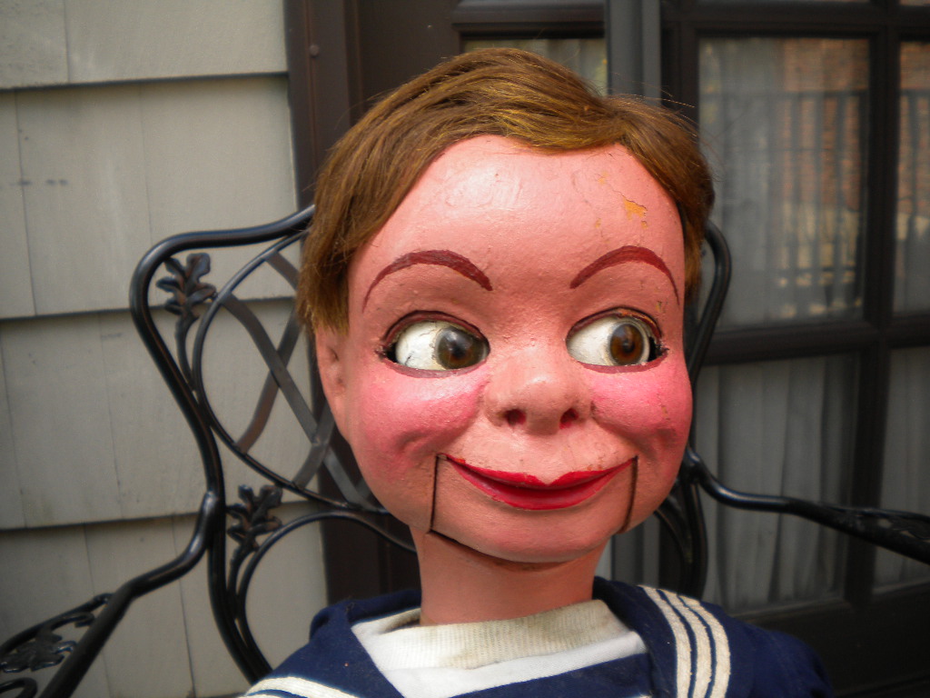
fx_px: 940
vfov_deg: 40.7
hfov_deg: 52.6
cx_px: 465
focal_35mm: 35
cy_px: 349
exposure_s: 1/81.6
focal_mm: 6.3
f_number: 3.1
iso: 80
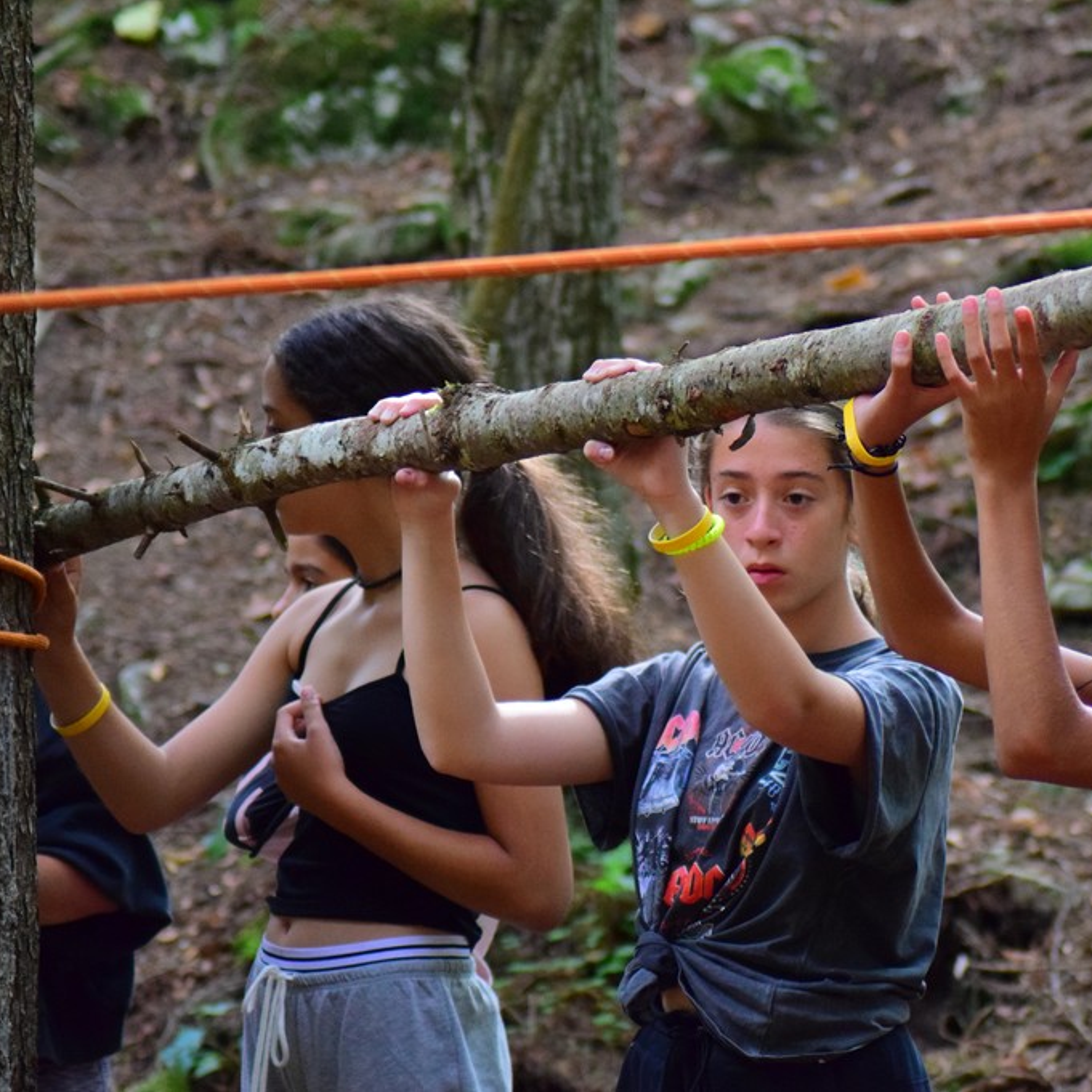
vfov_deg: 8.3
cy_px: 546
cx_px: 783
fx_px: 7531
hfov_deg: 8.3
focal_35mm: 211
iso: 3200
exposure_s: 1/250
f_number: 4
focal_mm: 110
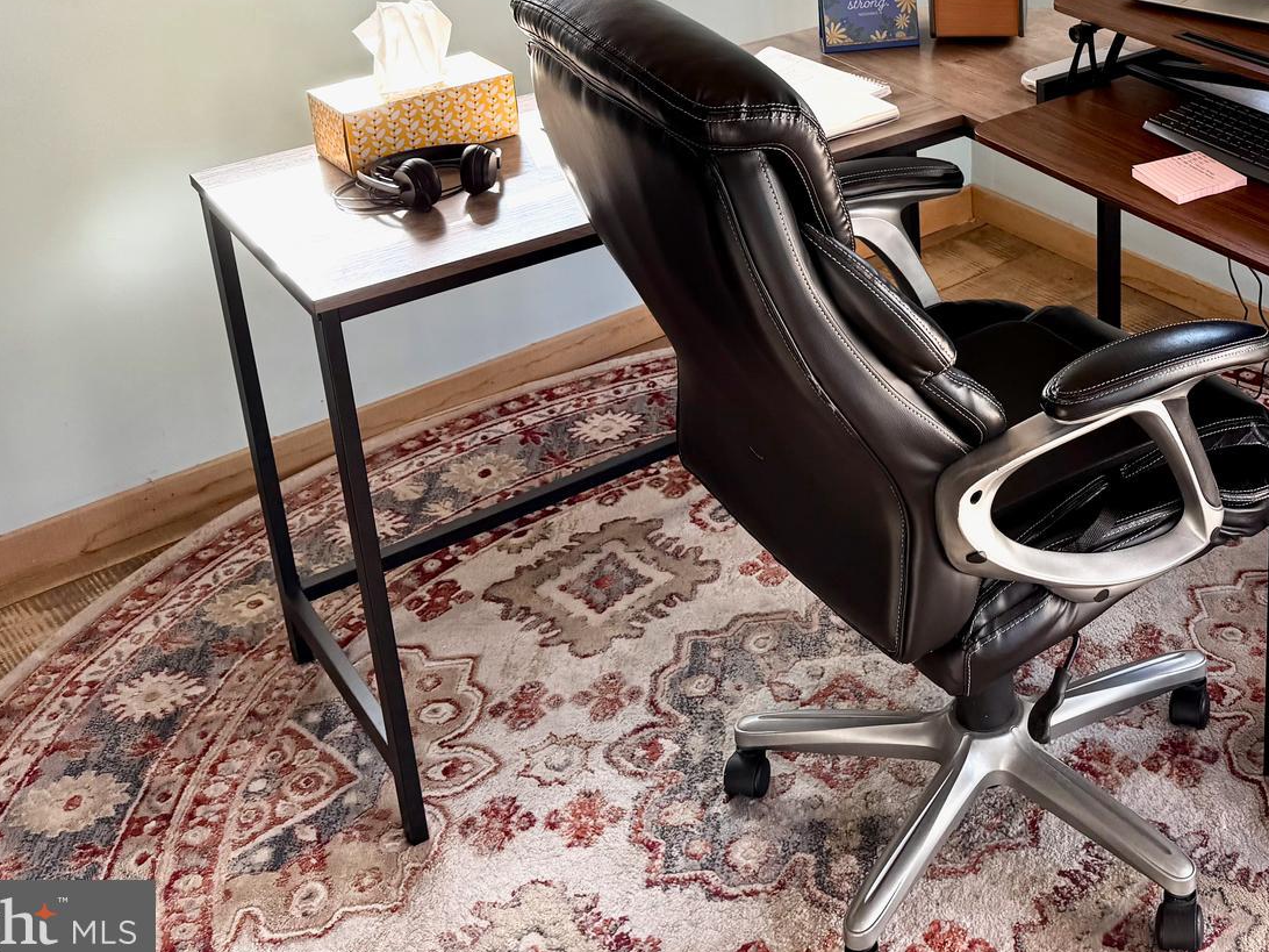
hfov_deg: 40.0
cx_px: 1055
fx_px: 1650
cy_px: 83
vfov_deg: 30.6
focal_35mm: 45
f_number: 1.78
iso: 80
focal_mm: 6.76
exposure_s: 1/170
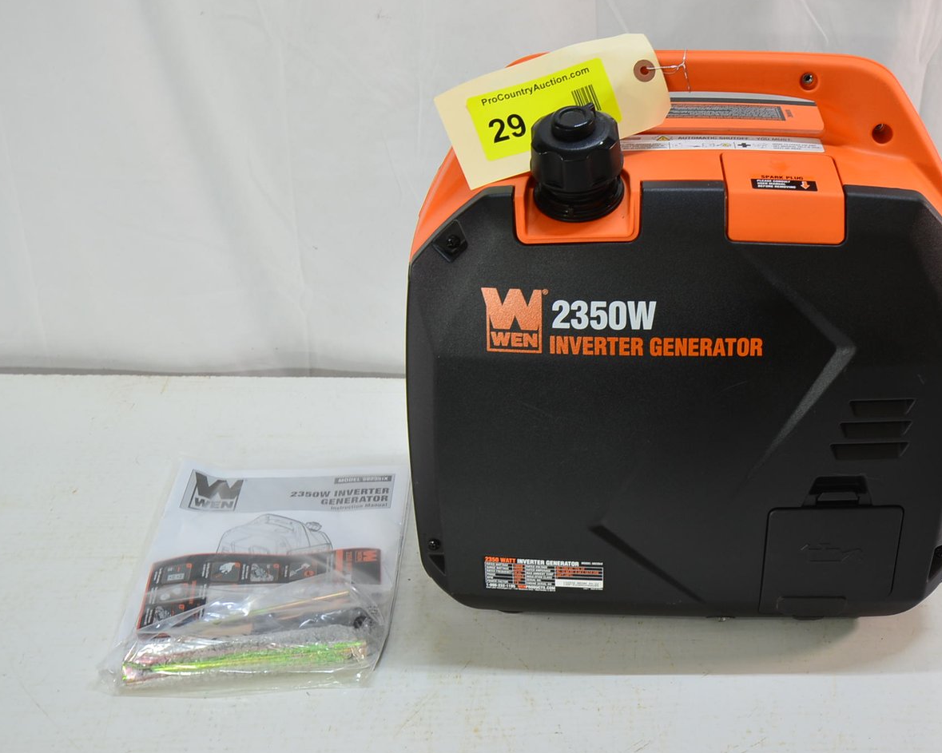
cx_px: 587
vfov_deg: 30.8
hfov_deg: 37.8
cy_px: 360
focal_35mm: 49
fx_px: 1366
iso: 200
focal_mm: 24
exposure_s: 1/25
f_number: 8
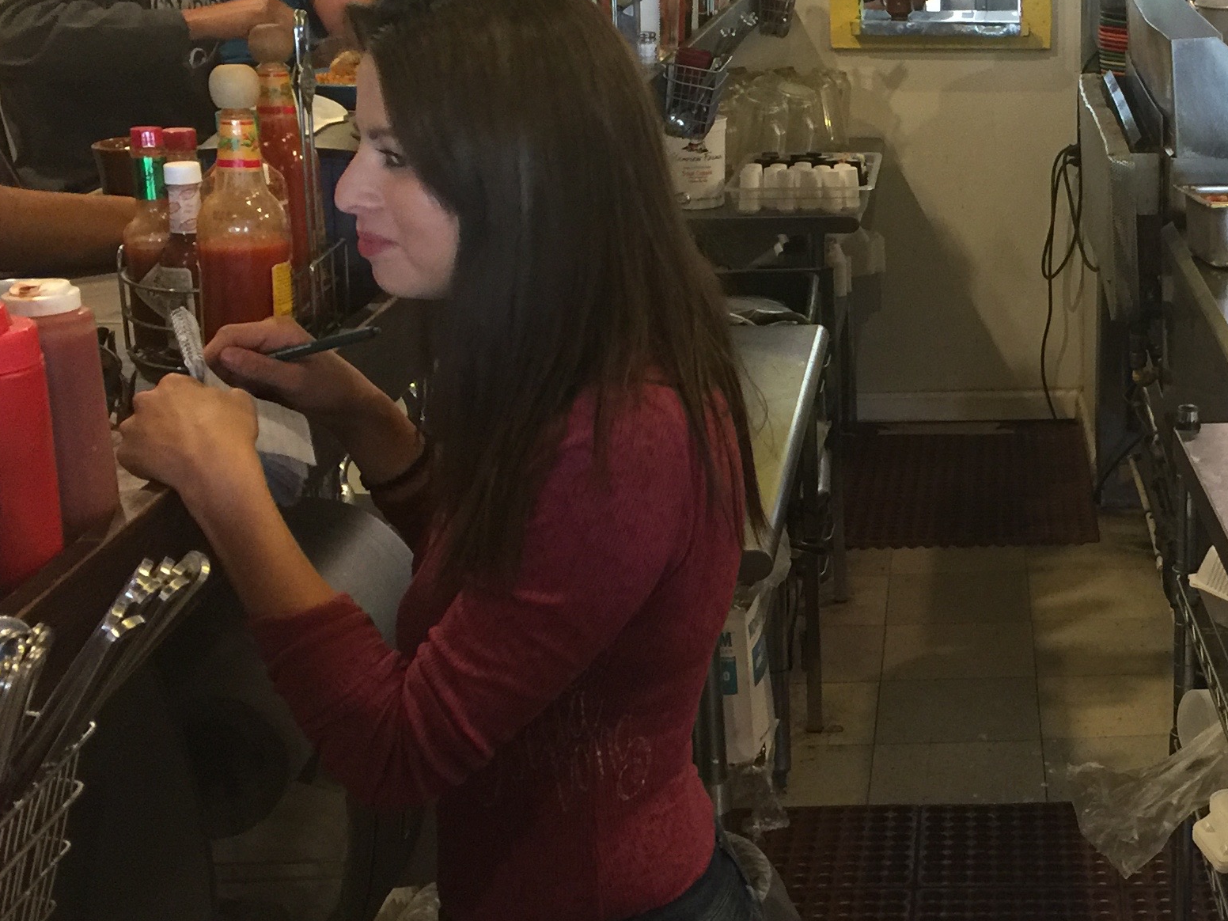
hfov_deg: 30.0
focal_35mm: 61
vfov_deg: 24.0
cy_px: 364
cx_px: 1154
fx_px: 2164
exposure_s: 1/10
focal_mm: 4.15
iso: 100
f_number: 2.2
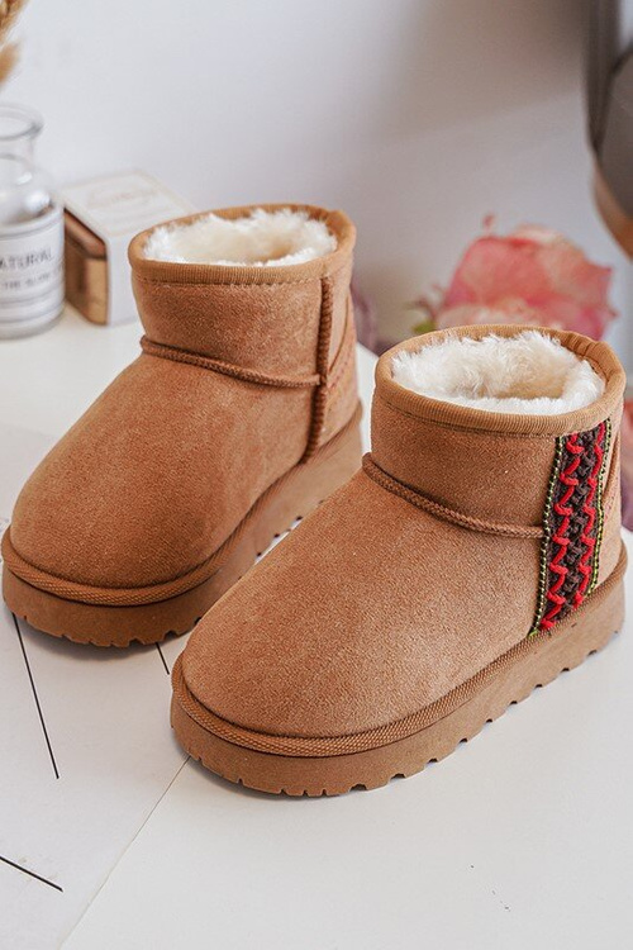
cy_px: 475
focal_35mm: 46
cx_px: 316
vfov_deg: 42.7
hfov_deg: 29.2
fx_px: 1213
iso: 500
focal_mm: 46
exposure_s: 1/100
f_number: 4
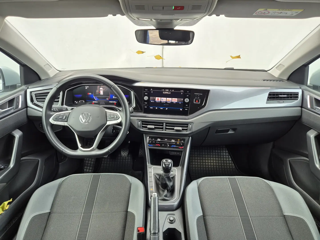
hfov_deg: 73.9
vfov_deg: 58.9
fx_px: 213
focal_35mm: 23
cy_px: 120
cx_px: 160
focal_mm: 5.4
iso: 160
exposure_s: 1/180
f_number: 1.8
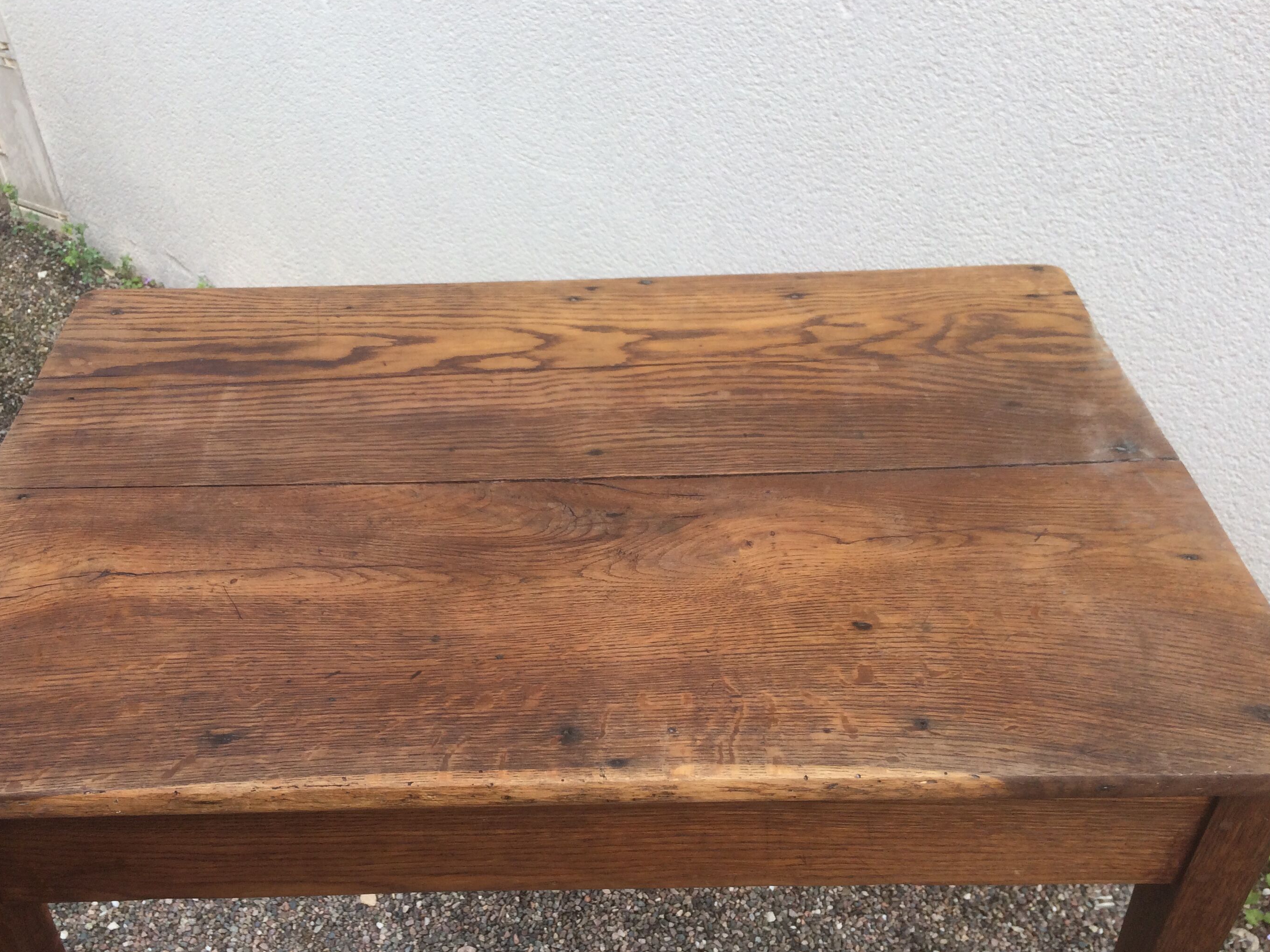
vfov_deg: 40.6
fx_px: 1284
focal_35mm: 35
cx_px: 554
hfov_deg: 52.5
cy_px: 540
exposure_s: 1/398
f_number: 2.2
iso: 32
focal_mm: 4.15
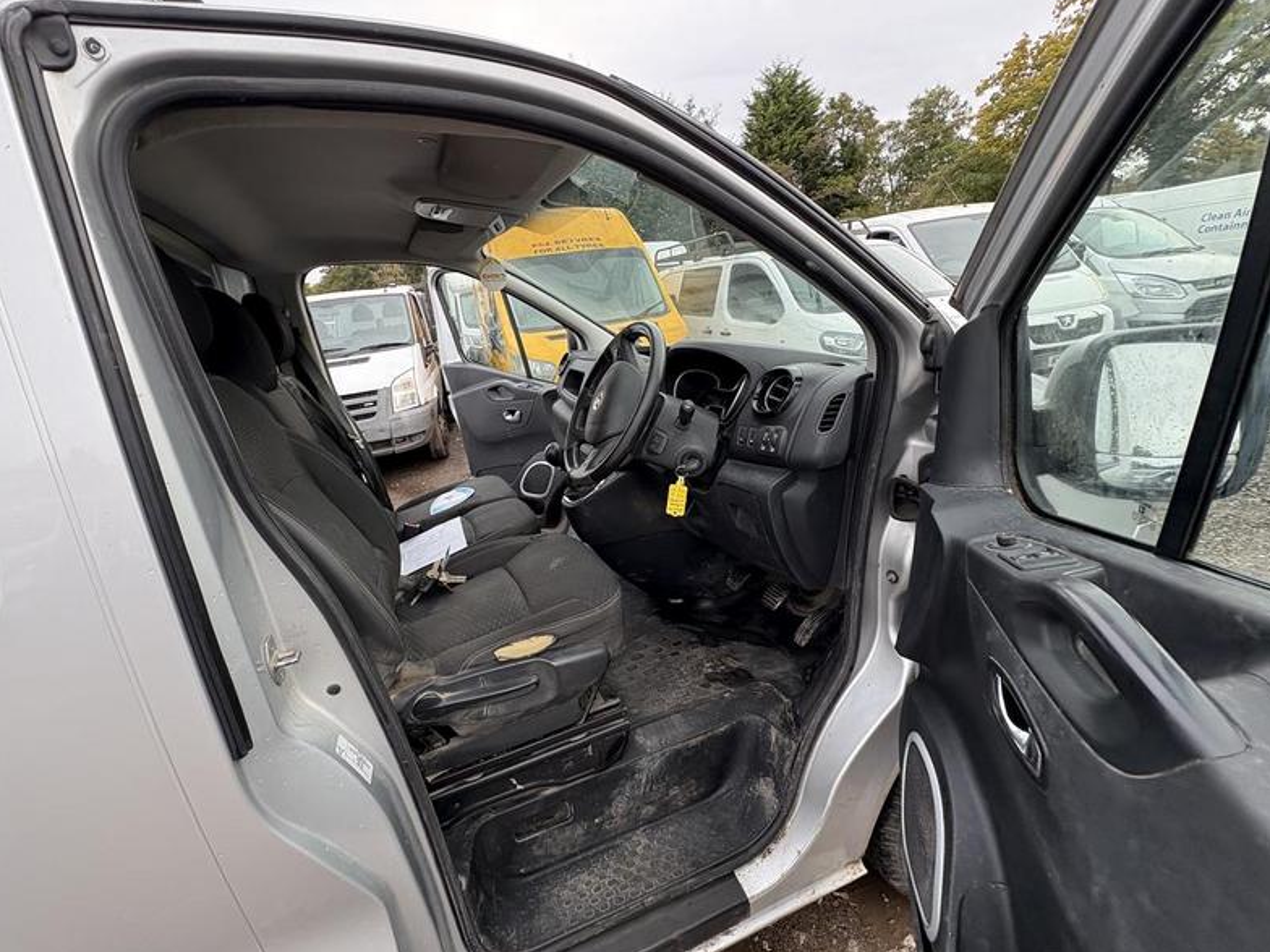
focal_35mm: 16
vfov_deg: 78.1
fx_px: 587
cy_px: 492
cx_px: 606
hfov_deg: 94.4
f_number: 2.2
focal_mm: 2.22
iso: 64
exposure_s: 1/137
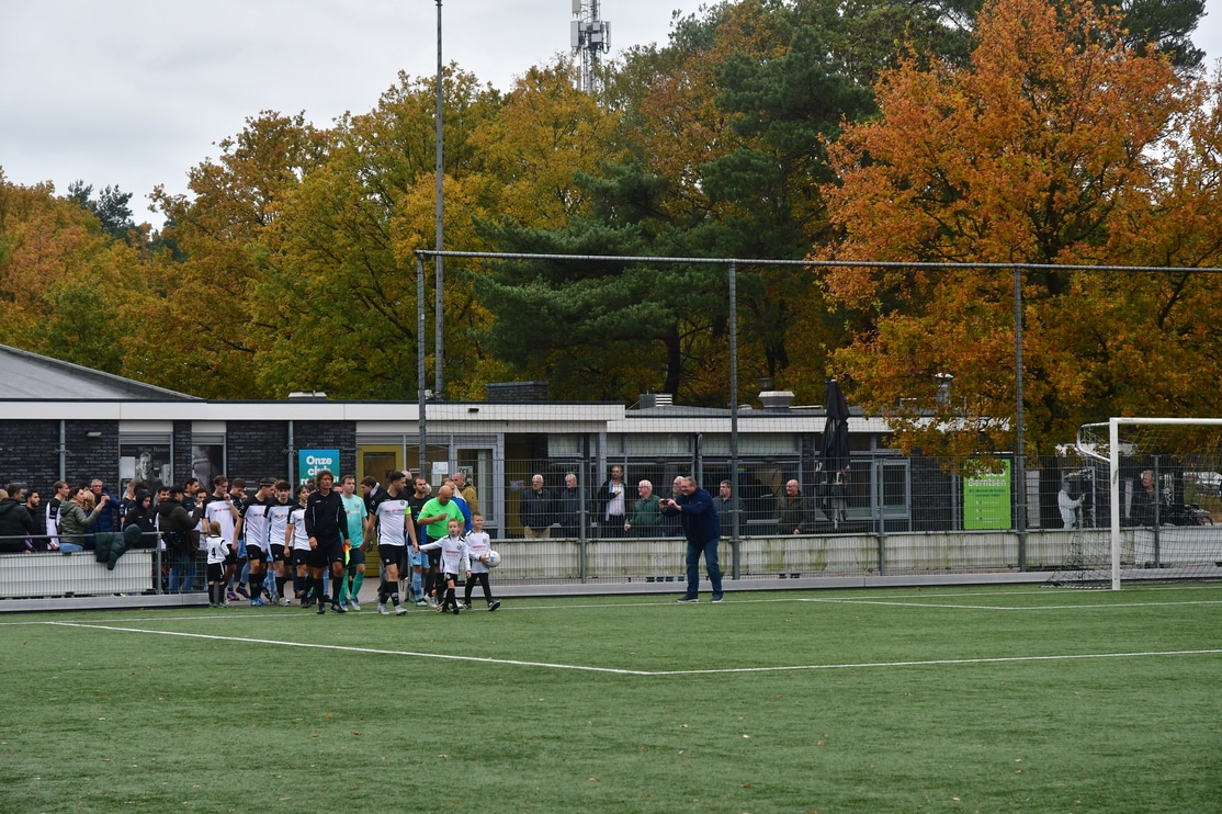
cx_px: 611
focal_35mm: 105
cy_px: 407
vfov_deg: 13.0
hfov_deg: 19.5
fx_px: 3563
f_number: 5.6
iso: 640
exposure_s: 1/320
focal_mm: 70
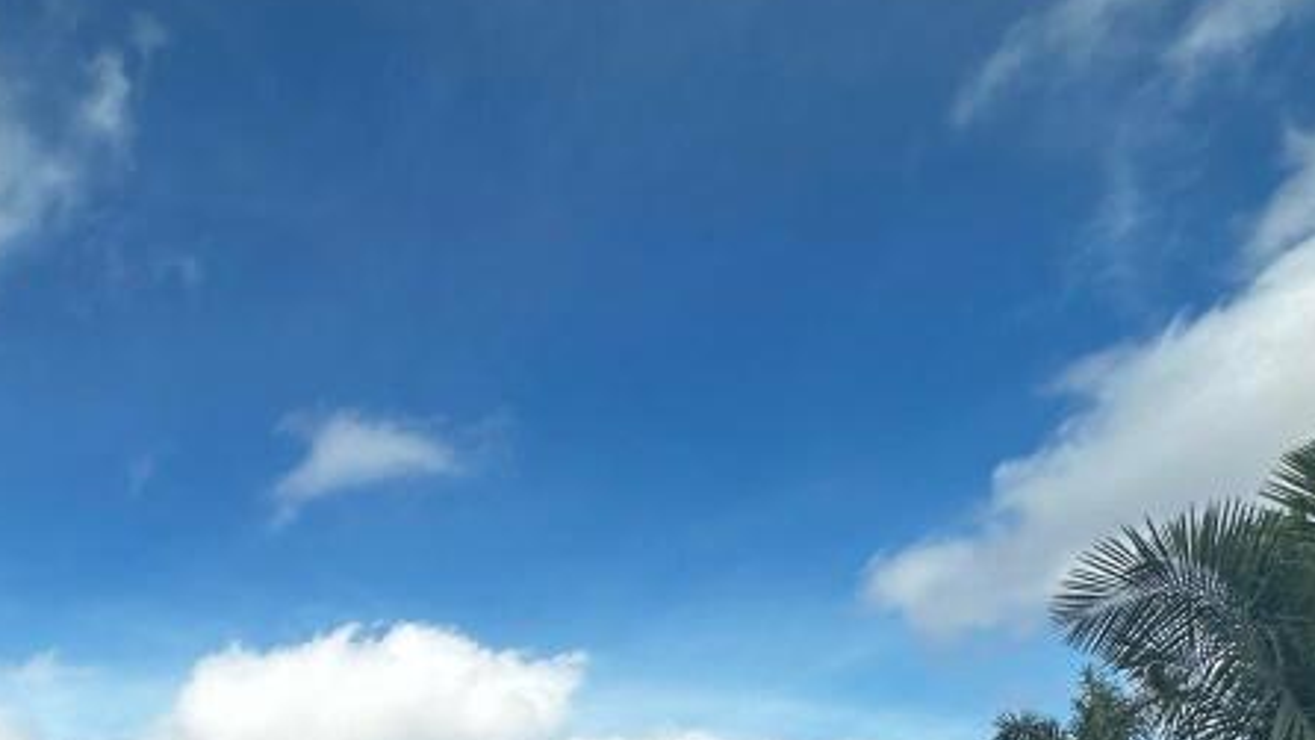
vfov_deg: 26.6
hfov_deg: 52.1
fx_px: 1221
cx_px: 218
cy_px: 1044
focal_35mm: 35
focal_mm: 2.22
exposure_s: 1/1261
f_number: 2.2
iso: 40
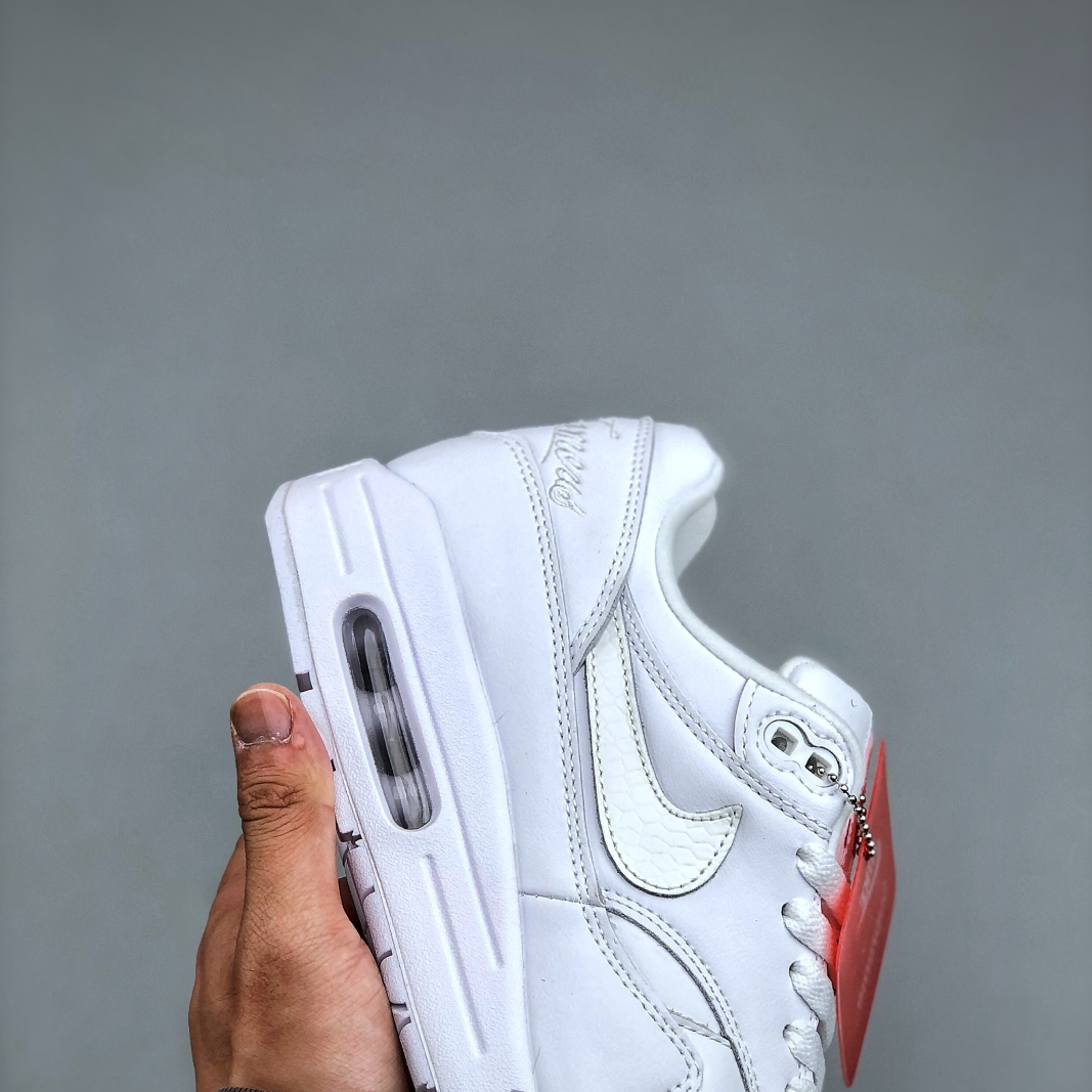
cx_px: 548
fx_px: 2427
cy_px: 668
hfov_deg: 25.4
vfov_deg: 25.3
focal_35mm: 68
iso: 25
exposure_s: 1/100
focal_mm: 6.6
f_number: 2.8
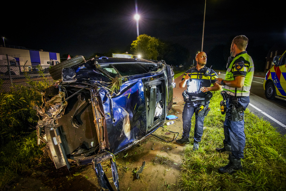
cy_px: 96
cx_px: 143
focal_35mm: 16
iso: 6400
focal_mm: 16
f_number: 2.8
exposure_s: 1/50
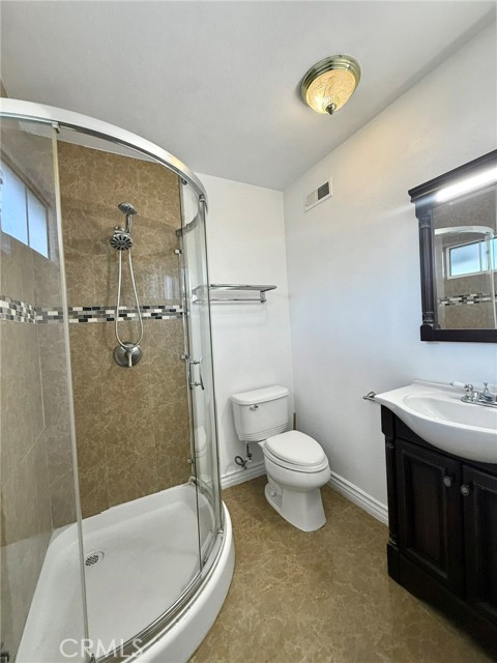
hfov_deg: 85.7
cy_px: 332
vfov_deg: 102.1
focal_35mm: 14
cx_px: 248
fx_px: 268
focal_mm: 2.22
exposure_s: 1/120
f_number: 2.2
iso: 250
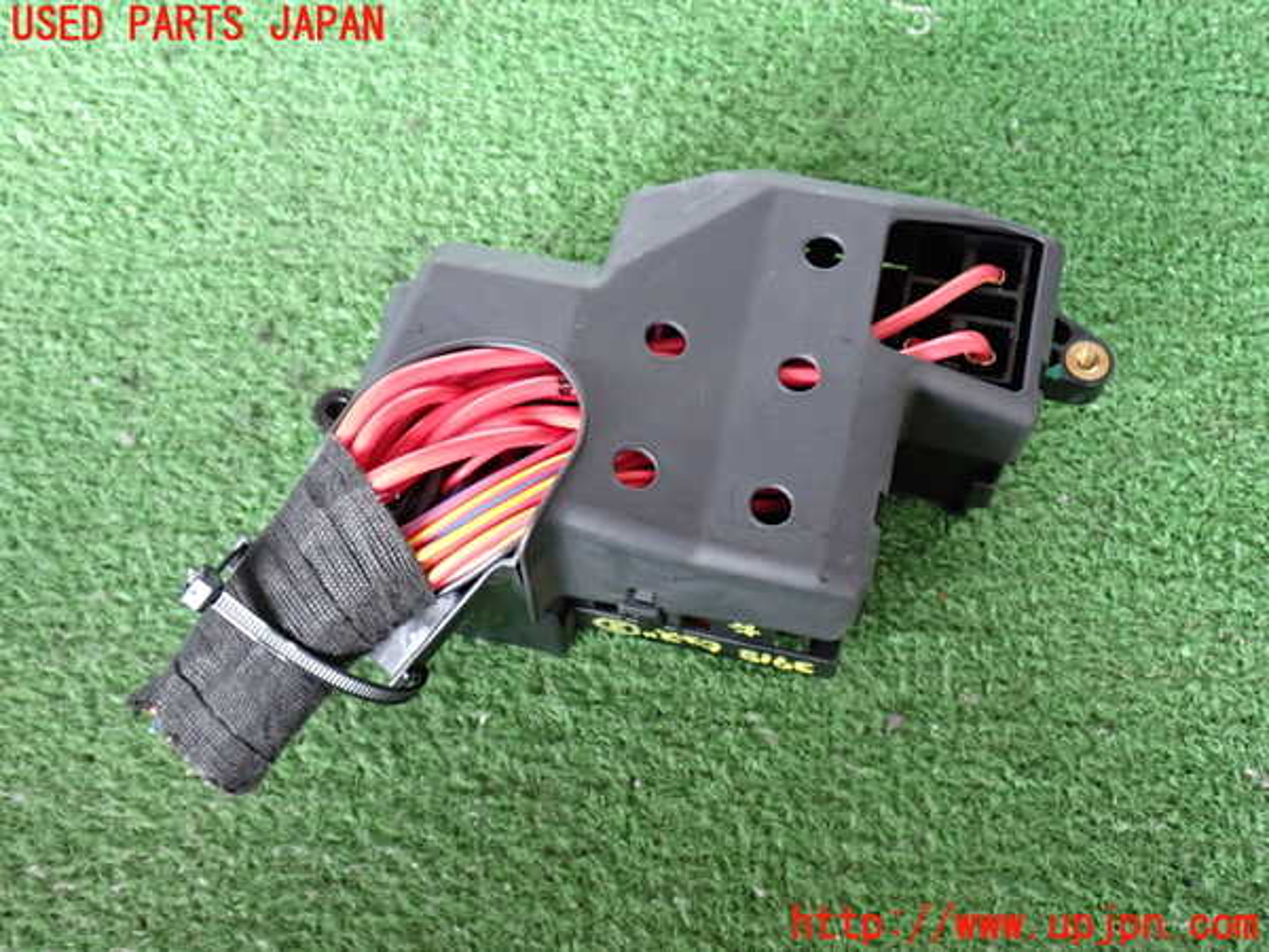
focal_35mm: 41
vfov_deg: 35.1
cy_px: 476
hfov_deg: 45.8
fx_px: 1503
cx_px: 634
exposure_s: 1/40
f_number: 2.8
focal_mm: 7.31
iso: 640
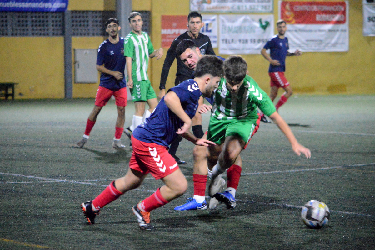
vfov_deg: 6.5
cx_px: 188
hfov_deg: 9.8
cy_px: 125
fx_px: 2186
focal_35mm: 210
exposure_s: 1/500
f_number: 5.6
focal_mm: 140
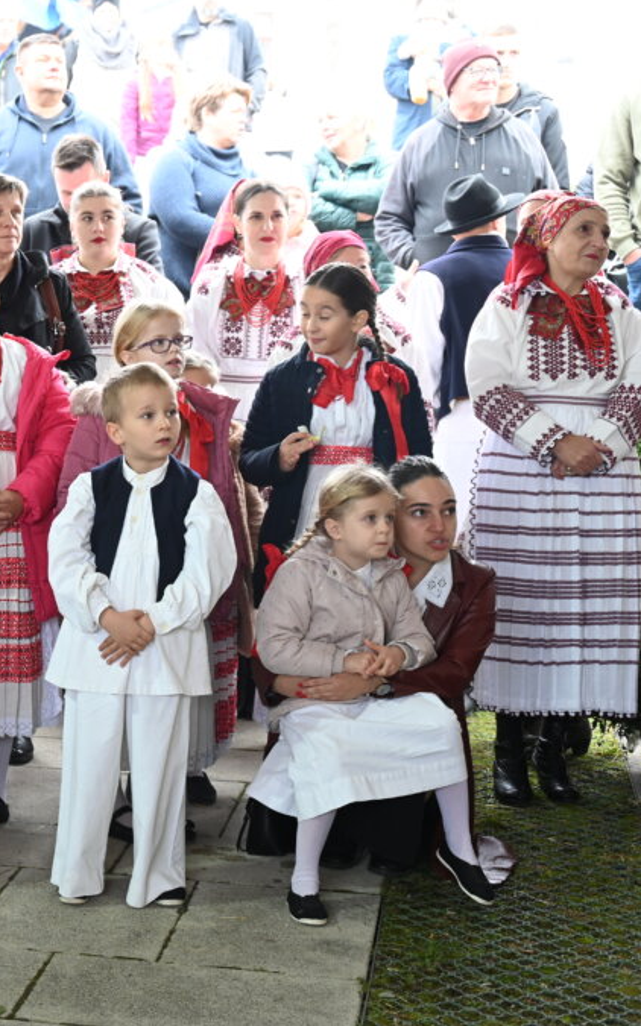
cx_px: -87
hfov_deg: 17.6
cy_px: 511
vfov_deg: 29.0
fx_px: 1986
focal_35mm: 71
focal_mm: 46
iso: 800
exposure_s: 1/50
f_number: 5.3
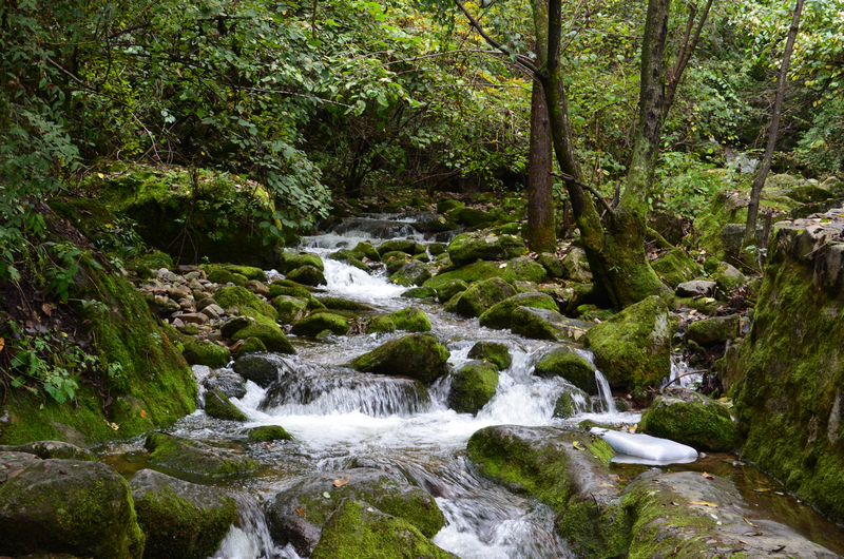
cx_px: 422
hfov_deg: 35.1
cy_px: 280
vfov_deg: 23.7
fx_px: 1334
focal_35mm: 57
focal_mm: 38
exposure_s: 1/50
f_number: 10
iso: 400
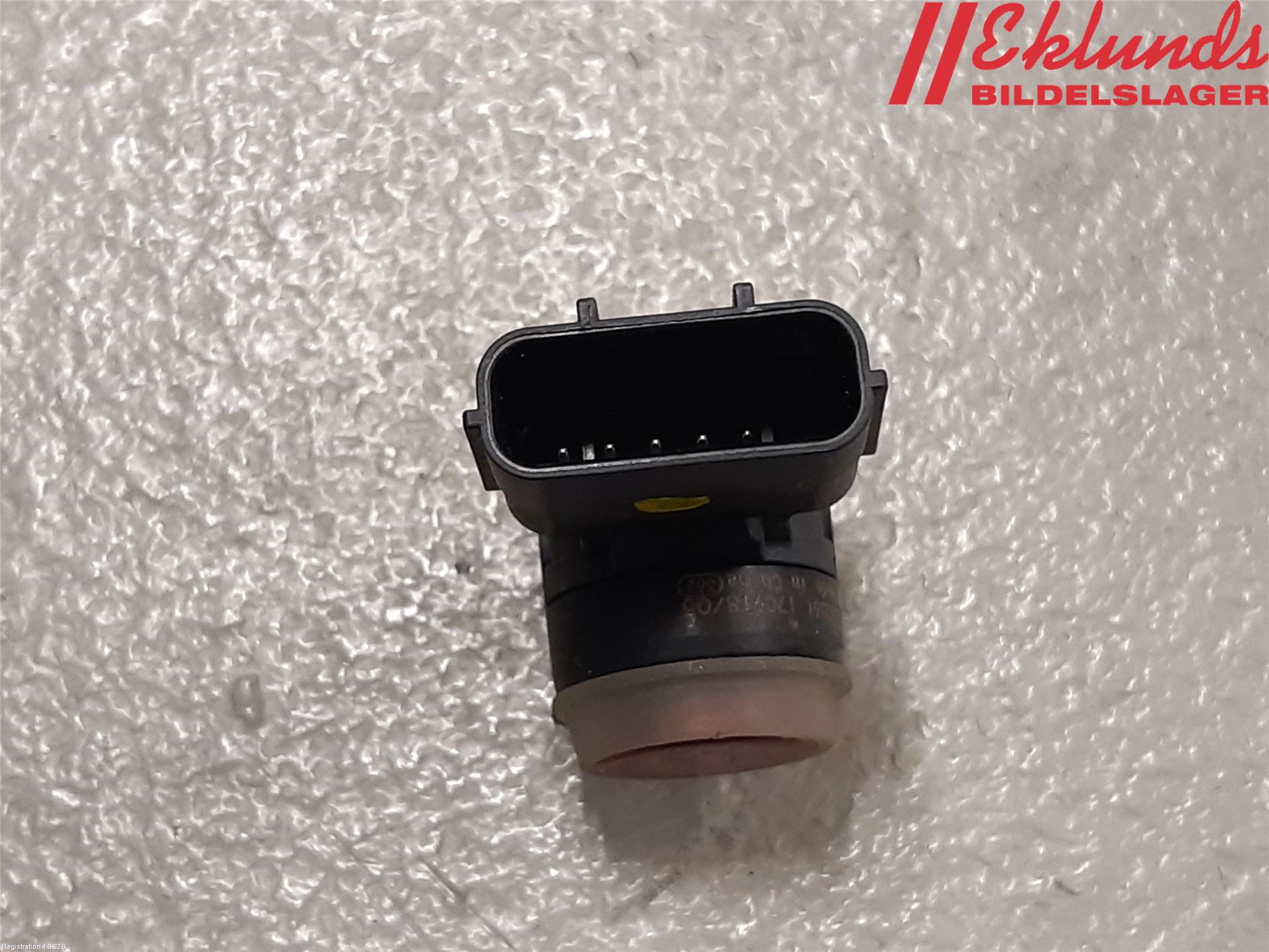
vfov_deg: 53.1
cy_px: 476
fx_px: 953
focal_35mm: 26
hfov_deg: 67.3
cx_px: 634
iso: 160
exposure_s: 1/50
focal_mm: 3.93
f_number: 1.7
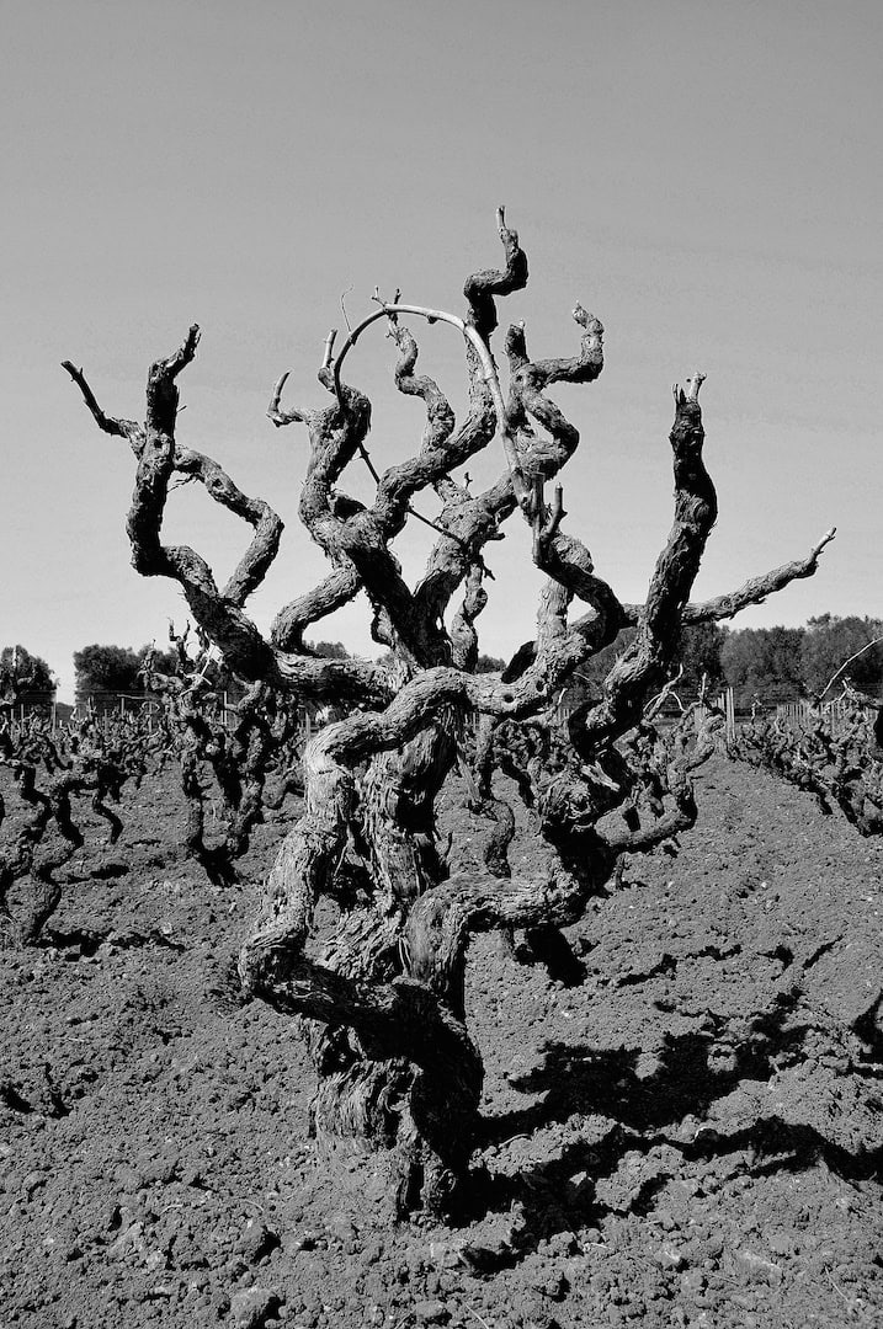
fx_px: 1107
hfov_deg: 43.5
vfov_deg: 62.0
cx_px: 442
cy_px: 664
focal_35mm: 30
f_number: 13
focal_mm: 20
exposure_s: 1/160
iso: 200
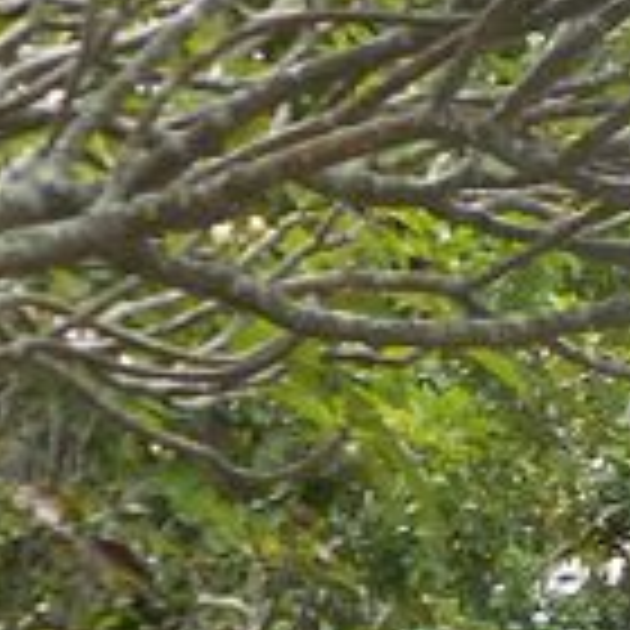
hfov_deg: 11.4
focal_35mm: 142
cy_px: 1278
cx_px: 1143
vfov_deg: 11.1
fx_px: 2924
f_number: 3.7
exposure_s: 1/250
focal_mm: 4.5
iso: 80
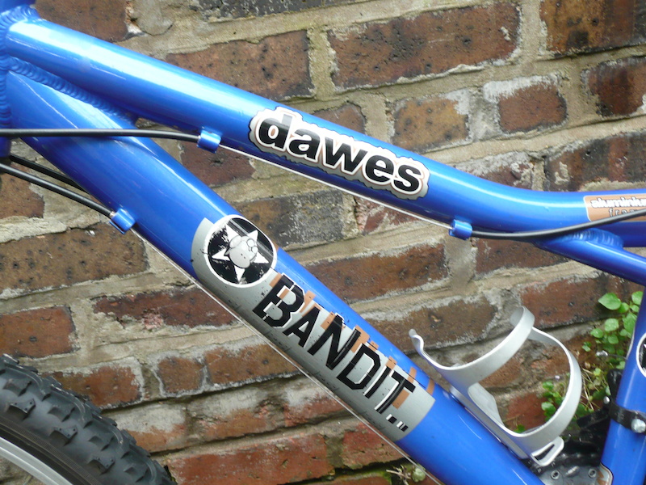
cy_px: 242
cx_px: 323
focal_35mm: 36
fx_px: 672
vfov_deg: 39.7
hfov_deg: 51.4
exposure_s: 1/15
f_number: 3.7
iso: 200
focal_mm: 5.8
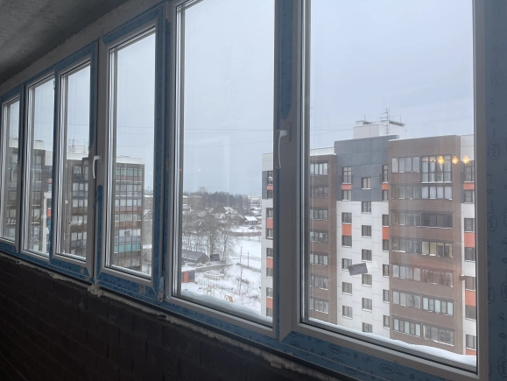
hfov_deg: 63.4
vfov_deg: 49.8
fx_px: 410
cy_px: 180
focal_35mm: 28
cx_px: 254
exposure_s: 1/100
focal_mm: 4.2
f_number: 1.6
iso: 32
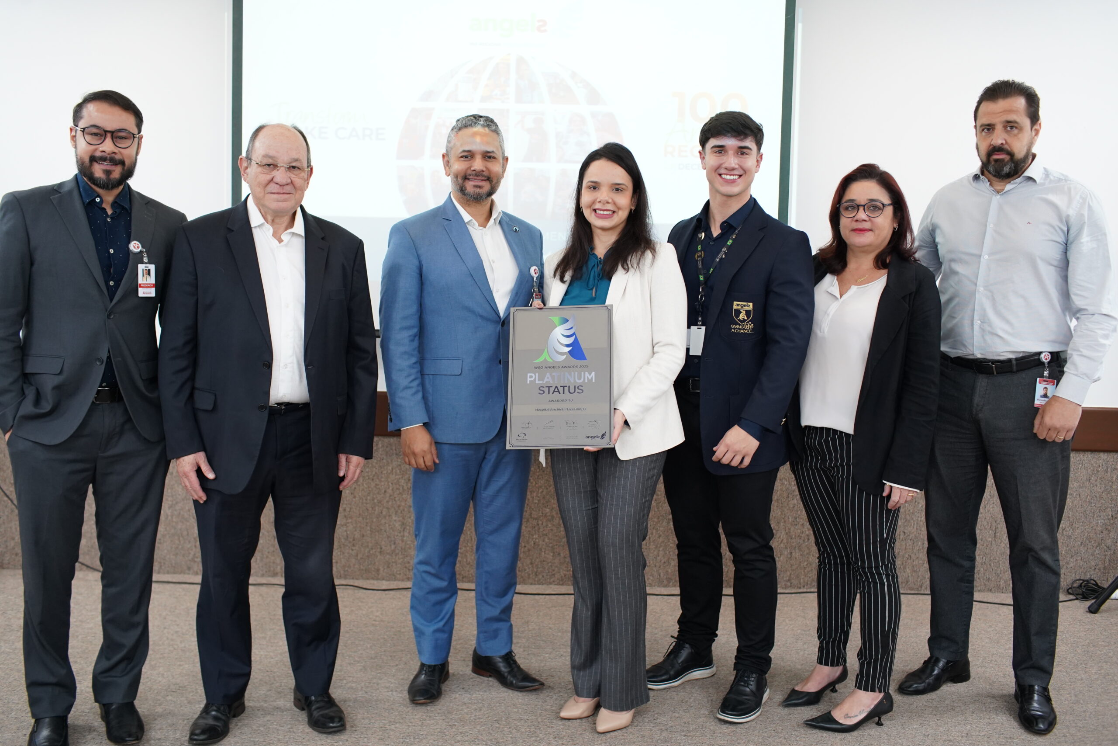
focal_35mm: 35
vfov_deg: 37.9
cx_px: 559
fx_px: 1087
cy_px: 373
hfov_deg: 54.4
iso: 2000
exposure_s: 1/200
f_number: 3.2
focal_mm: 35
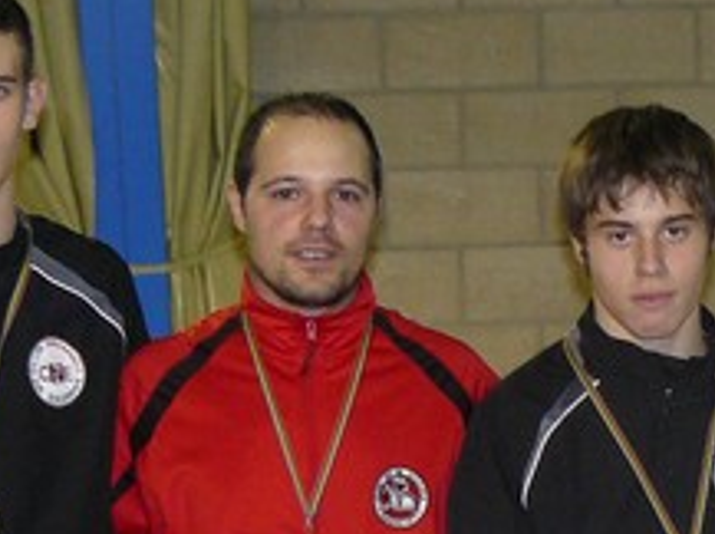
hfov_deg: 14.8
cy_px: 712
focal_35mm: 133
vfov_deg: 10.8
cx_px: 435
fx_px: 2743
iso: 200
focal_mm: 6
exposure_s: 1/30
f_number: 2.8
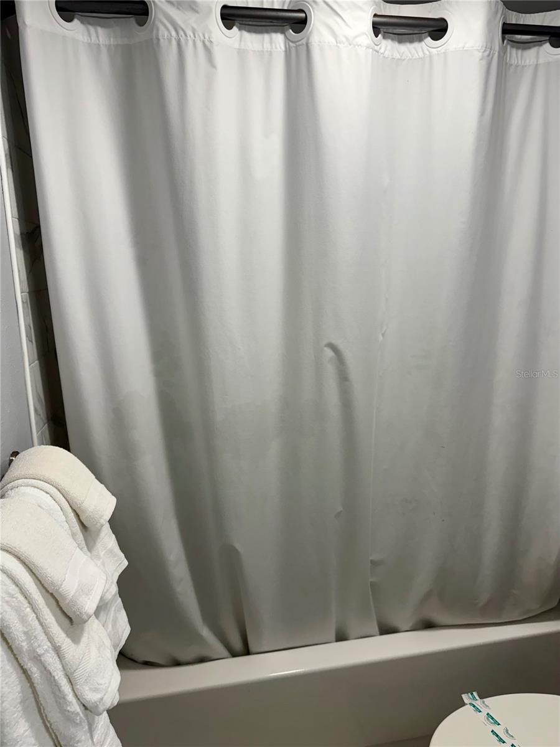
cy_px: 374
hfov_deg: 56.8
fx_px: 518
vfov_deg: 71.6
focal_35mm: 24
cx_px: 280
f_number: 1.78
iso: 80
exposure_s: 1/120
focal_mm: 6.76
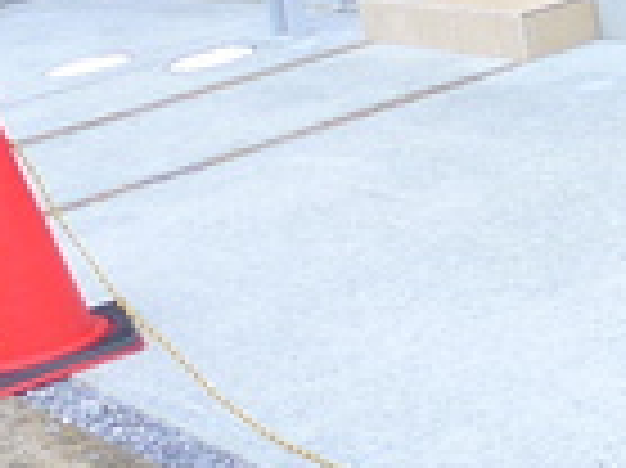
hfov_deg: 13.5
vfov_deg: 11.9
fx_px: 2186
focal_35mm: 121
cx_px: 1333
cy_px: -110
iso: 80
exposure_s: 1/100
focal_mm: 5.1
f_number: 2.5
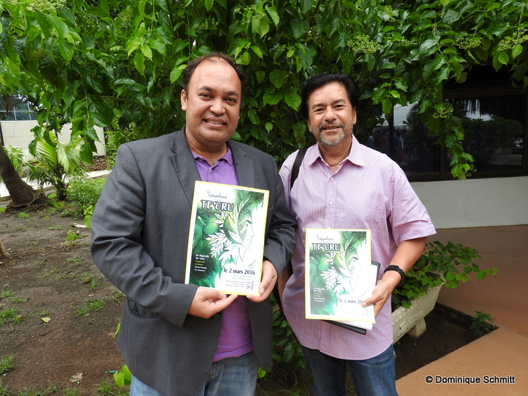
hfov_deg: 71.6
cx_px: 264
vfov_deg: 56.8
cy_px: 198
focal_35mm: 24
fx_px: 366
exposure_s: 1/125
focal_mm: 4.3
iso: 100
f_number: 3.3
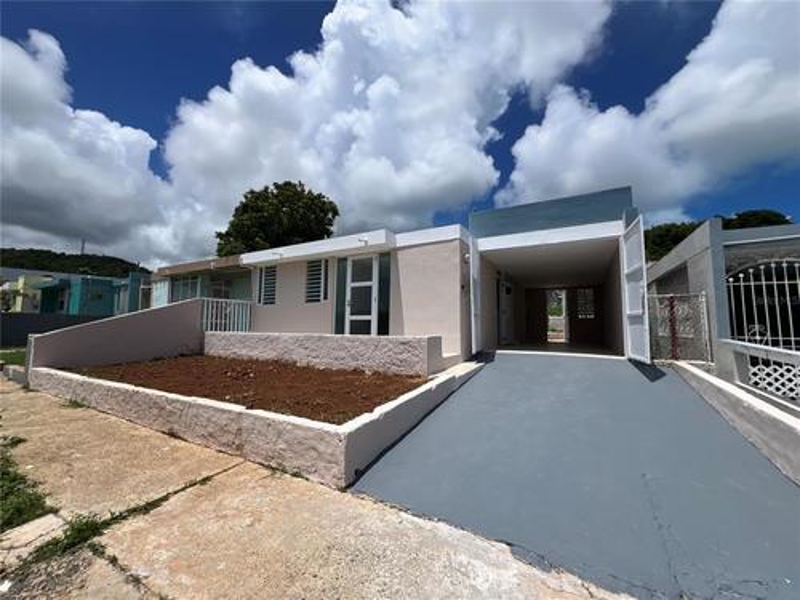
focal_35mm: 13
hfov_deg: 106.2
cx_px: 400
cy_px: 300
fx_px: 300
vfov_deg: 89.9
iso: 32
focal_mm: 1.57
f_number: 1.8
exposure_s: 1/3425
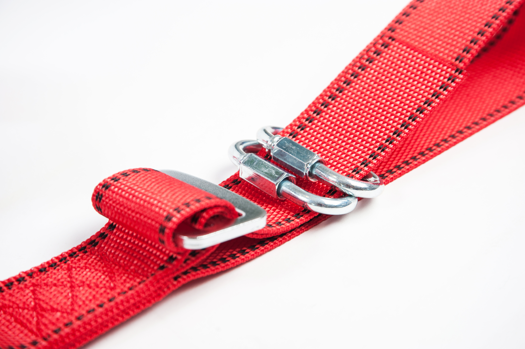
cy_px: 174
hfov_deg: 18.6
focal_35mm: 110
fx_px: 1603
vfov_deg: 12.4
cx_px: 262
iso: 200
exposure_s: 1/100
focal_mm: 110
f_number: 8
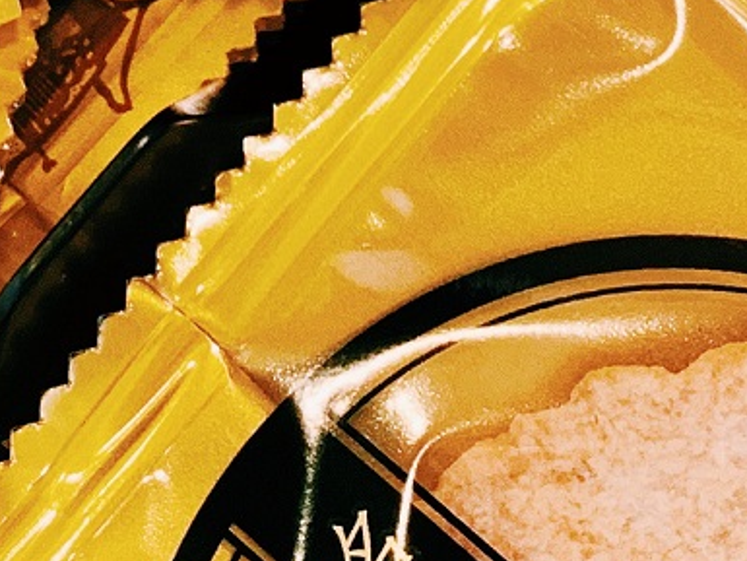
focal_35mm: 124
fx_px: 2677
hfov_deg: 15.8
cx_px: 179
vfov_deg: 11.3
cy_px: -374
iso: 100
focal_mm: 4.25
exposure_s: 1/103
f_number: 1.8
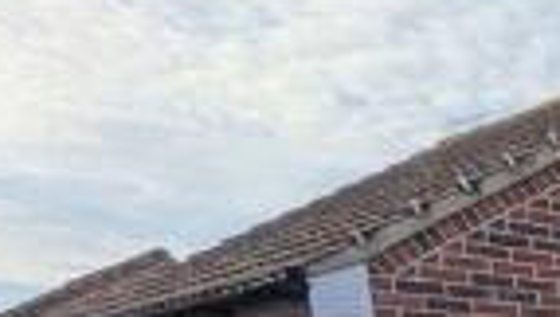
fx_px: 788
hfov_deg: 19.7
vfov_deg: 18.4
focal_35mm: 53
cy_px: 554
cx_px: 1112
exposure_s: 1/1065
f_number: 1.7
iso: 31
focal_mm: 2.02
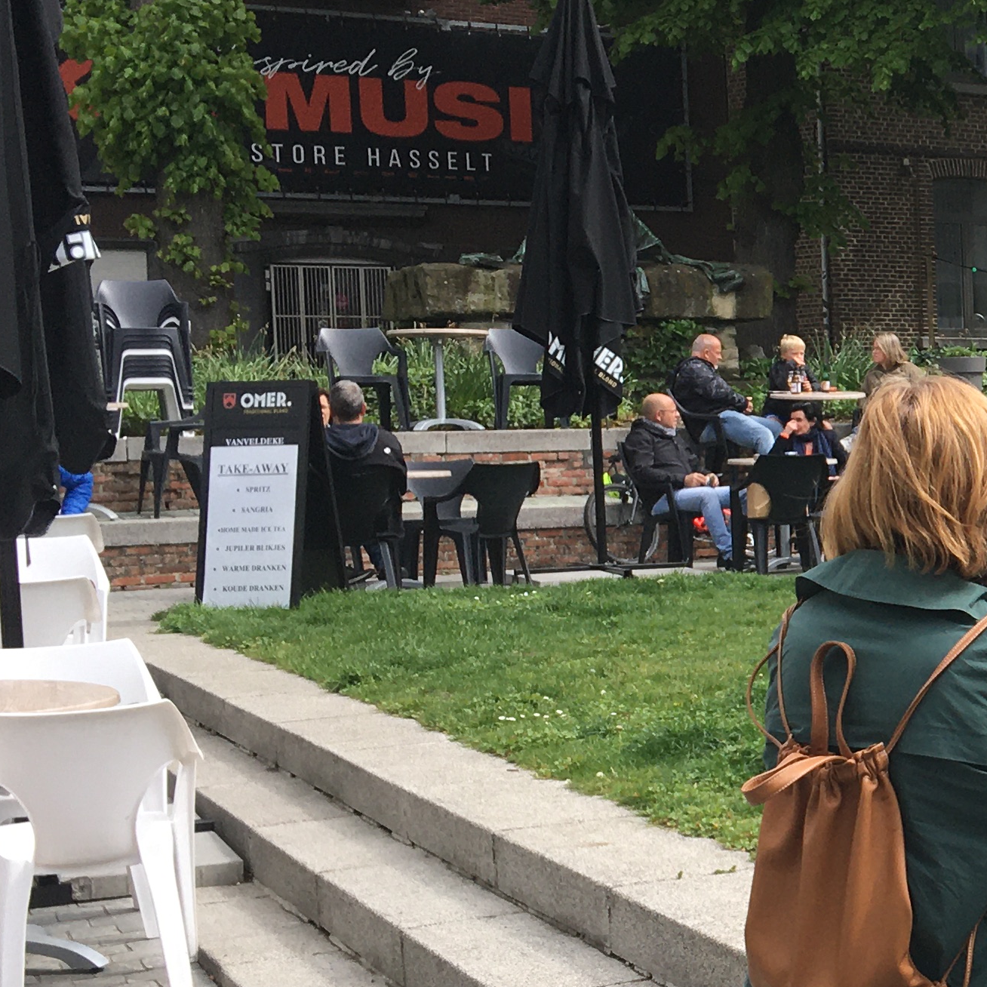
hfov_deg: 19.4
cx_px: 1441
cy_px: 570
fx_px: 2548
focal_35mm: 79
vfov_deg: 21.9
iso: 25
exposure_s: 1/668
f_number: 2.2
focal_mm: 4.15
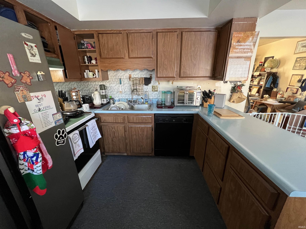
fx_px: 115
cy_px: 114
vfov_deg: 89.9
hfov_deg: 106.2
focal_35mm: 13
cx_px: 153
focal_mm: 1.57
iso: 640
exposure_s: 1/60
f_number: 1.8
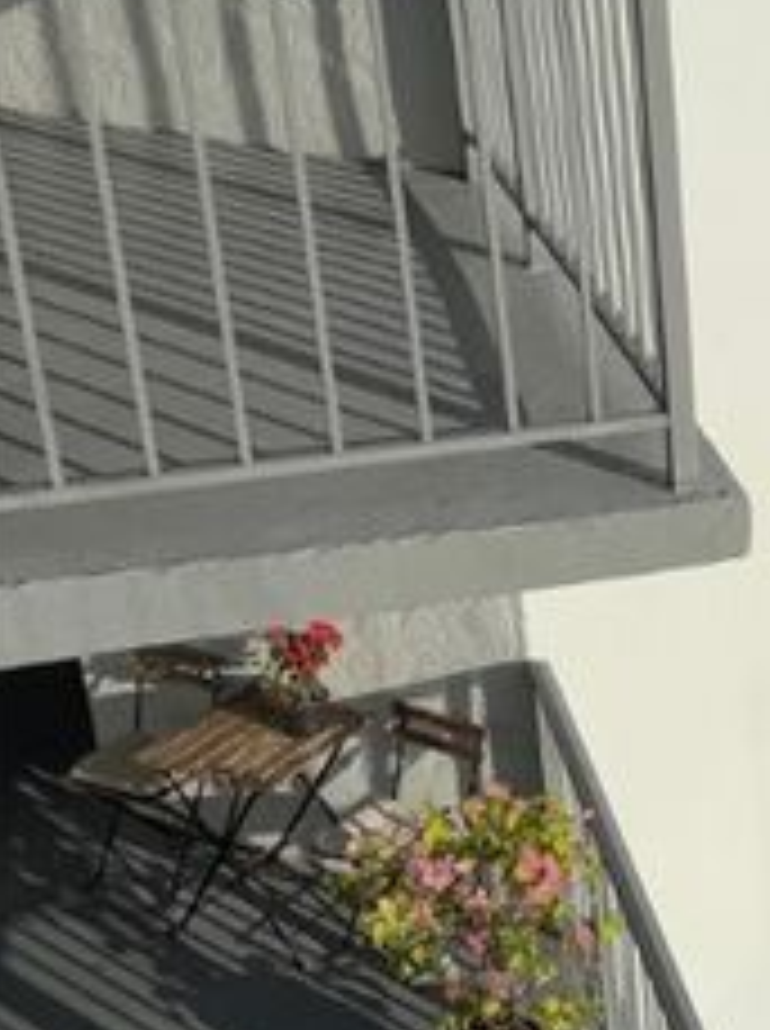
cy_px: 573
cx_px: 1108
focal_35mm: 70
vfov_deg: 27.8
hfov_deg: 18.8
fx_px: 2082
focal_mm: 6.76
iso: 80
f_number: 1.78
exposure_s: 1/8130
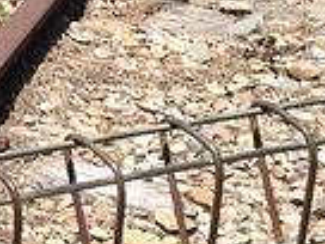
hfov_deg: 10.8
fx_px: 1596
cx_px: -296
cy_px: -132
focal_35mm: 170
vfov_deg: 8.5
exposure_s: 1/1364
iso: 32
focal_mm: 4.15
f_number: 2.2
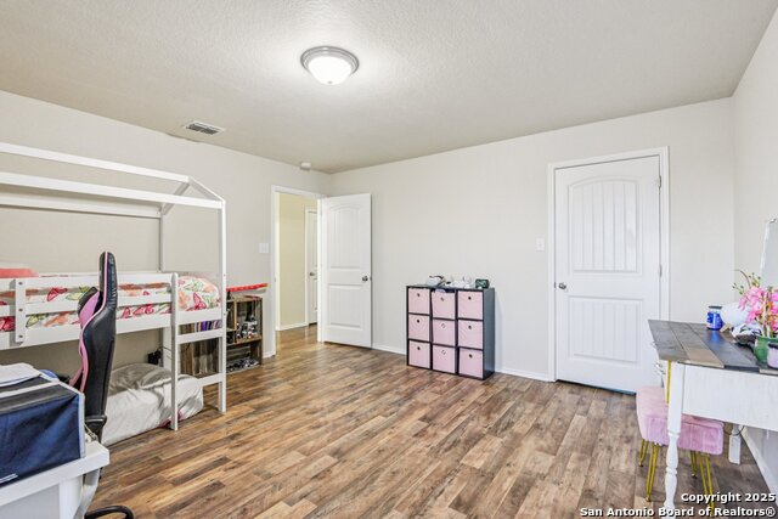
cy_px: 260
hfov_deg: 96.7
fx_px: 346
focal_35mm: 16
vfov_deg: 73.8
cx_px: 389
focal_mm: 16
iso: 3200
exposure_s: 1/15
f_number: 8
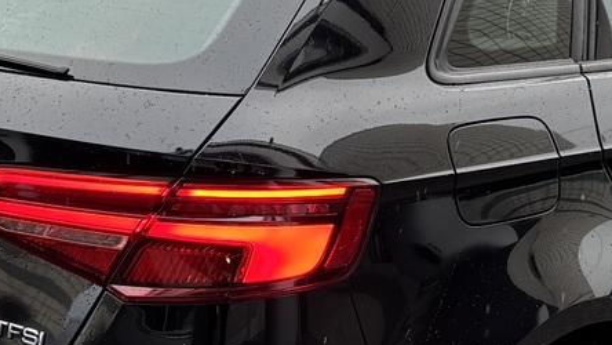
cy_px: 275
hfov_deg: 20.9
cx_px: 360
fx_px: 1656
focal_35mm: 102
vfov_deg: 11.8
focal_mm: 5.96
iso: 100
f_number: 1.6
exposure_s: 1/121
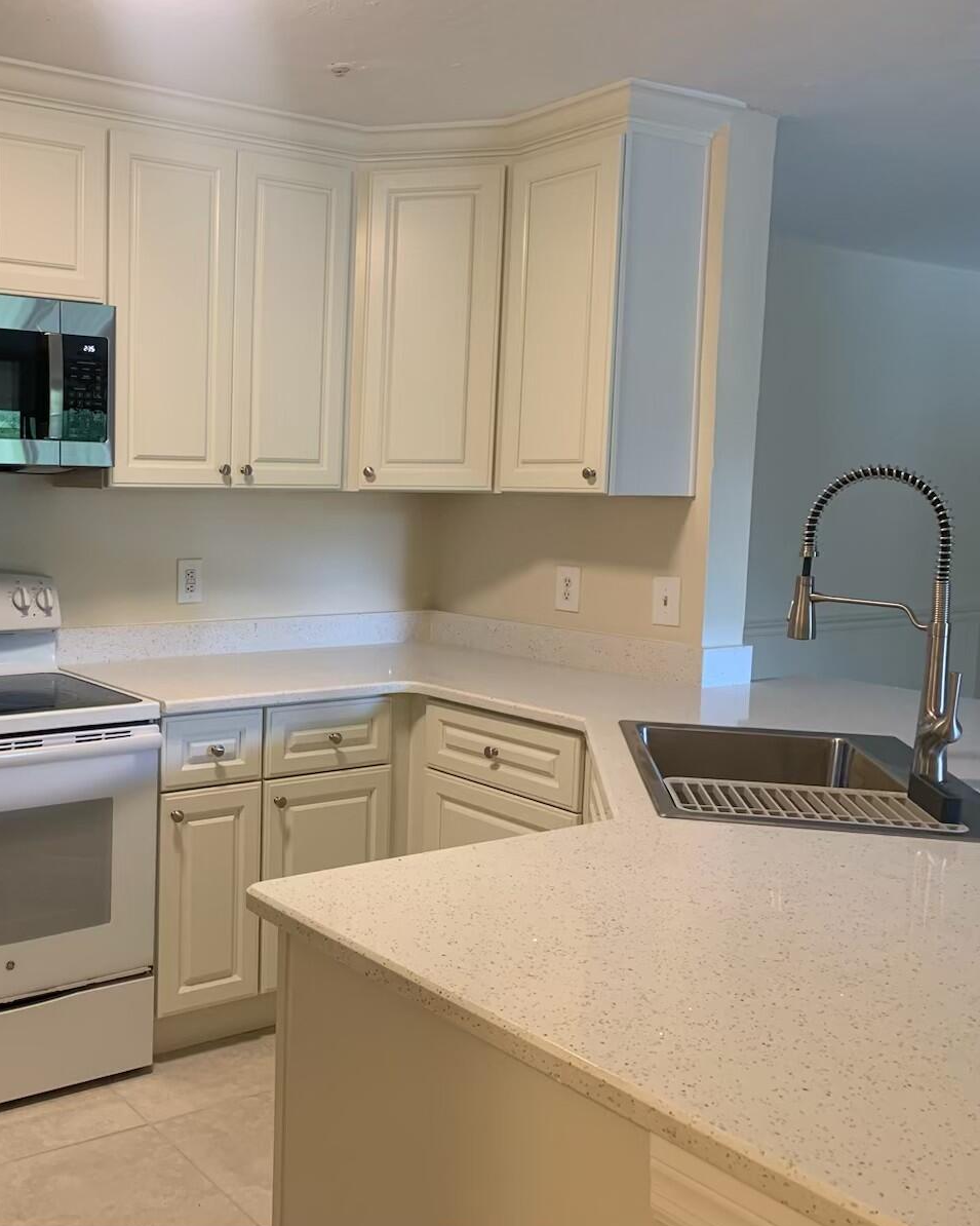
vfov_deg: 52.8
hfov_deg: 41.4
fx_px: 1233
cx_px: 192
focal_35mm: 34
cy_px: 615
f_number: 1.8
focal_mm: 4.25
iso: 160
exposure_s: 1/60
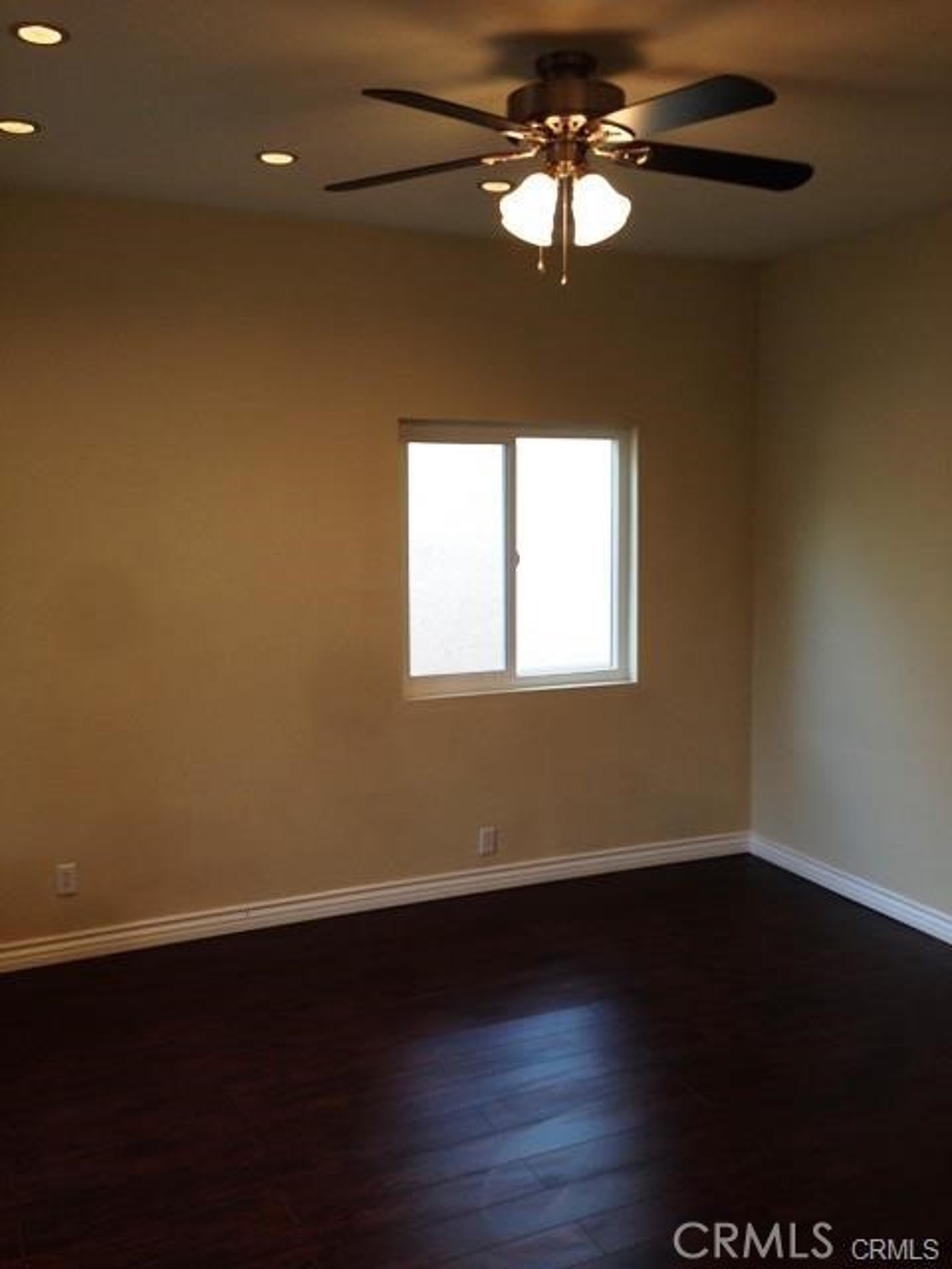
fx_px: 1210
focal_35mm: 33
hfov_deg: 42.9
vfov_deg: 55.4
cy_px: 634
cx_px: 476
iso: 80
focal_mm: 4.12
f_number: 2.4
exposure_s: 1/60
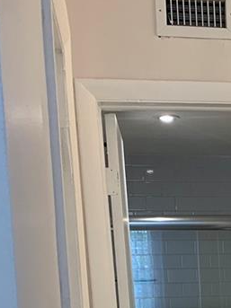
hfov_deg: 15.0
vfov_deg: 20.1
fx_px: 810
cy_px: 378
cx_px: 350
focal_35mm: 91
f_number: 1.8
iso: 64
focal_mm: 4.25
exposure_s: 1/120
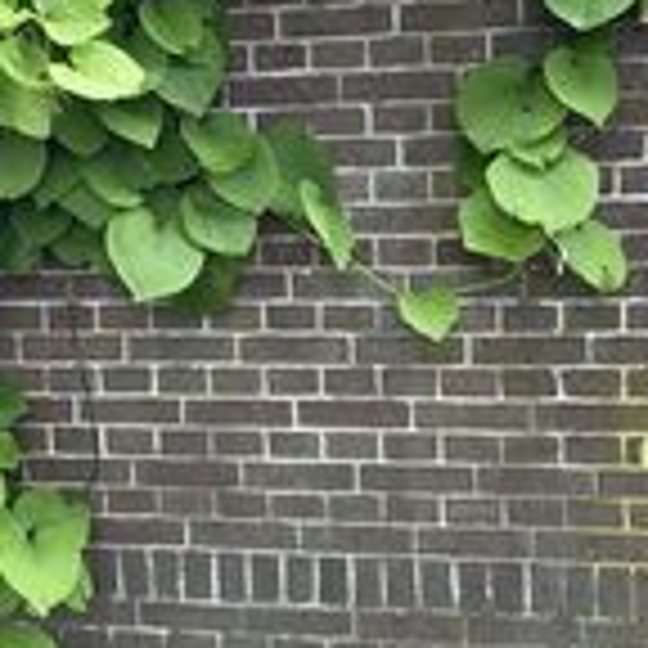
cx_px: -92
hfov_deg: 20.5
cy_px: 158
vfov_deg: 21.5
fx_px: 1694
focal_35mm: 80
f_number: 1.6
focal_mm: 4.2
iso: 40
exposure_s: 1/121
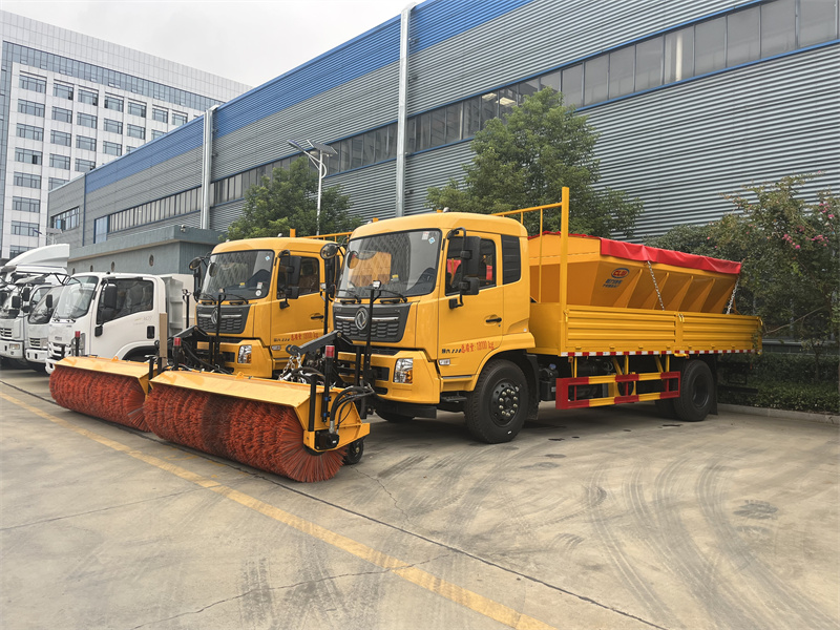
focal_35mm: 26
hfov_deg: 67.3
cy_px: 315
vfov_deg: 53.1
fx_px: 631
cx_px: 420
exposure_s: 1/384
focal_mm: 5.1
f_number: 1.6
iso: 50
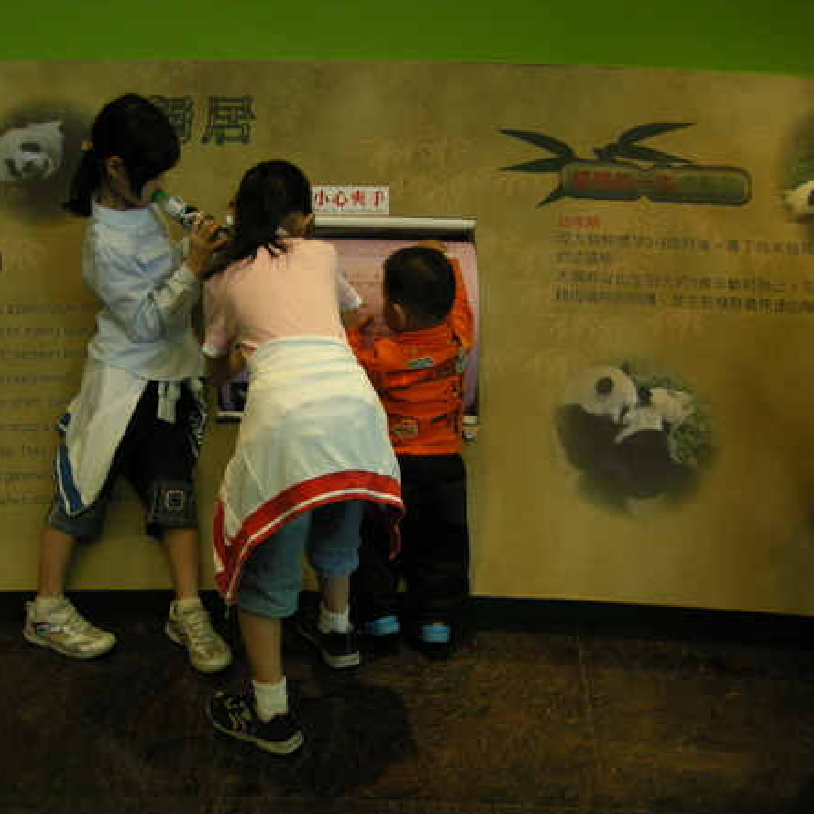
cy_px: 403
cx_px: 337
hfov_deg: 39.0
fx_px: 1144
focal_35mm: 43
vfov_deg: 39.2
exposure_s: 1/35.8
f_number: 2.7
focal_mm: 7.5
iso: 200
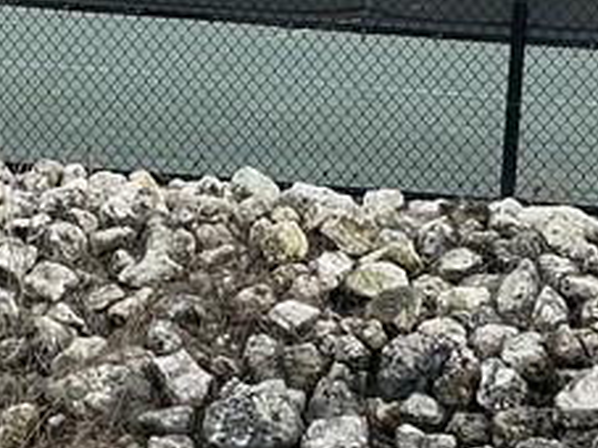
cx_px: 148
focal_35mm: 131
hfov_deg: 15.0
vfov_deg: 11.2
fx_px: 2262
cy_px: 18
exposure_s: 1/1055
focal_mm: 3
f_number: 1.8
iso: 25
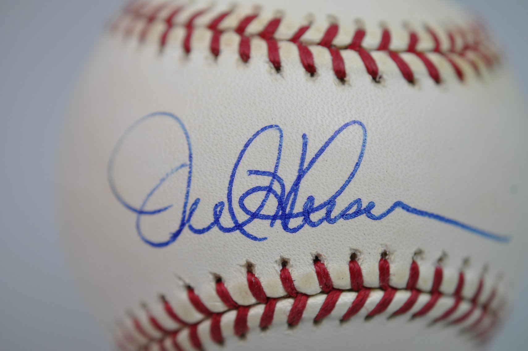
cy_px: 176
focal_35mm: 60
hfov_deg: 33.4
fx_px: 879
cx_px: 264
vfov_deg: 22.6
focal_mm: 40
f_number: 4
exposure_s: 1/60
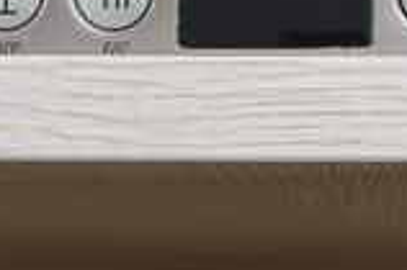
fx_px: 2885
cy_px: -328
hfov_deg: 8.0
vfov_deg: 5.2
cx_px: 361
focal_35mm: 255
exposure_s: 1/125
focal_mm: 35
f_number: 6.3
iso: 500
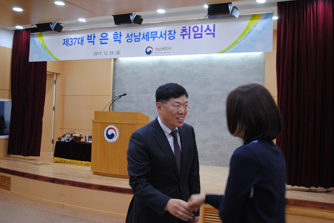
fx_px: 362
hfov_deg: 49.5
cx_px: 167
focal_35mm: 39
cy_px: 112
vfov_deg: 34.3
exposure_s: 1/30
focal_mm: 26
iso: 280
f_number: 4.2
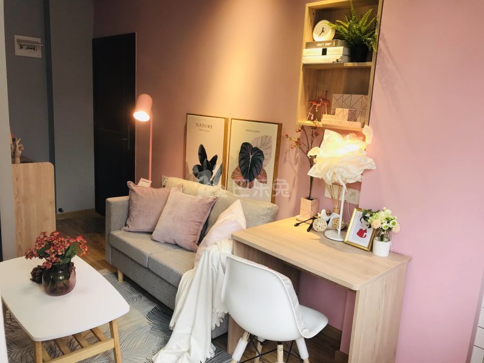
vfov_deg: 49.7
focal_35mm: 28
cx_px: 242
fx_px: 391
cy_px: 182
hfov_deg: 63.4
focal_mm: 3.99
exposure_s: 1/50
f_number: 1.8
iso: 32
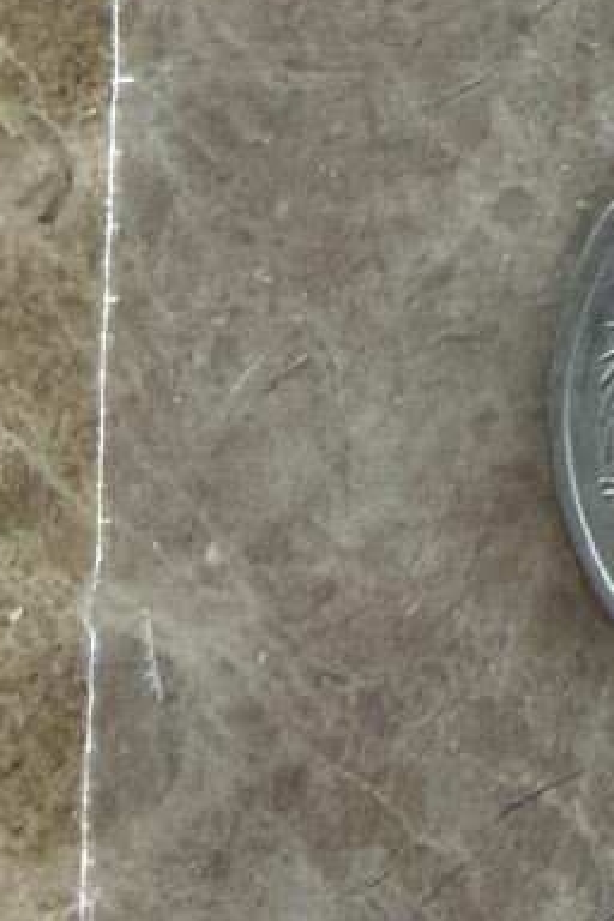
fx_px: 2993
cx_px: 890
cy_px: -446
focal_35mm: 117
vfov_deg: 16.1
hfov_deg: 11.3
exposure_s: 1/99
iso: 160
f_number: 2.2
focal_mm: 2.22
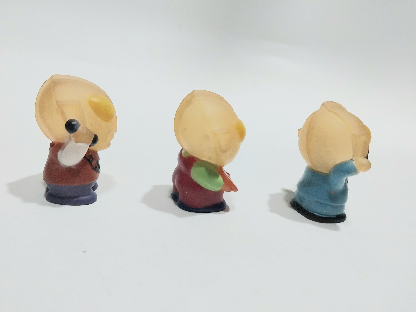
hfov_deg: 67.3
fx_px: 312
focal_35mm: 26
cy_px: 156
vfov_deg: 53.1
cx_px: 208
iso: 320
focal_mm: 4
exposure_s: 1/50
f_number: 1.8
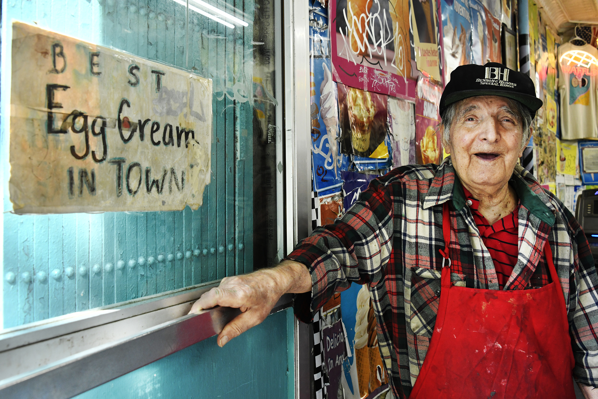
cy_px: 200
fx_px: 565
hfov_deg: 55.8
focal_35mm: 34
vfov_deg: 38.9
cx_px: 299
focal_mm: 34
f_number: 5.6
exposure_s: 1/160
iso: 2000
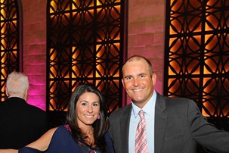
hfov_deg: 29.2
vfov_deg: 19.4
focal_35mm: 69
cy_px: 133
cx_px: 133
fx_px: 439
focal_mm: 38
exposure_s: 1/30
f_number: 6.3
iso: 3200
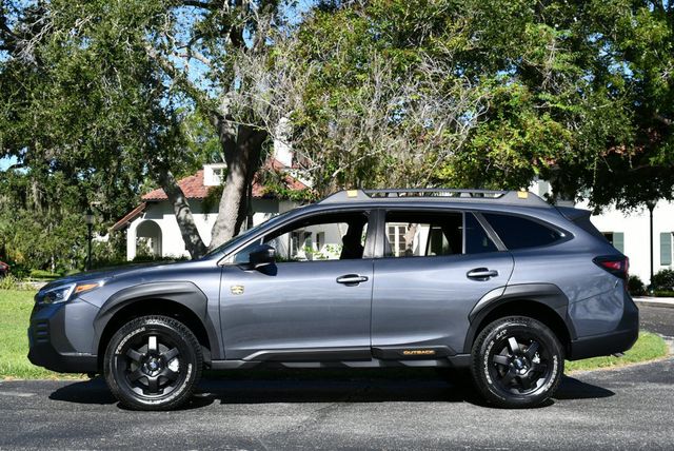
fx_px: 1087
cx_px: 337
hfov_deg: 34.5
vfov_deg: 23.4
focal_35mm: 58
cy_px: 226
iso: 100
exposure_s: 1/250
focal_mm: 29
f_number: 8
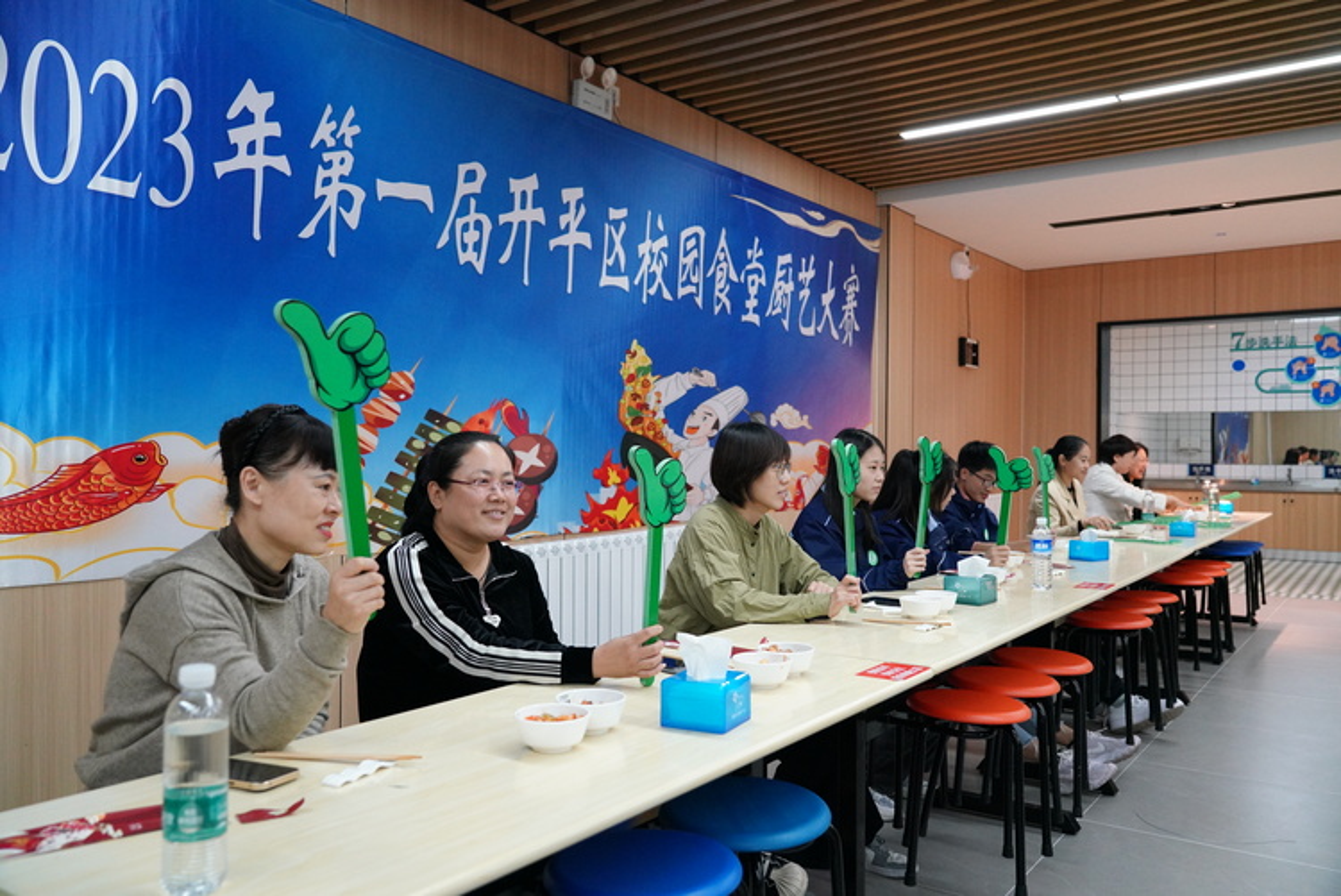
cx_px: 670
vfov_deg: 46.5
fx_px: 1044
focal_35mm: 28
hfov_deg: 65.4
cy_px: 448
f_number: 4
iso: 5000
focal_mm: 28
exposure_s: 1/320
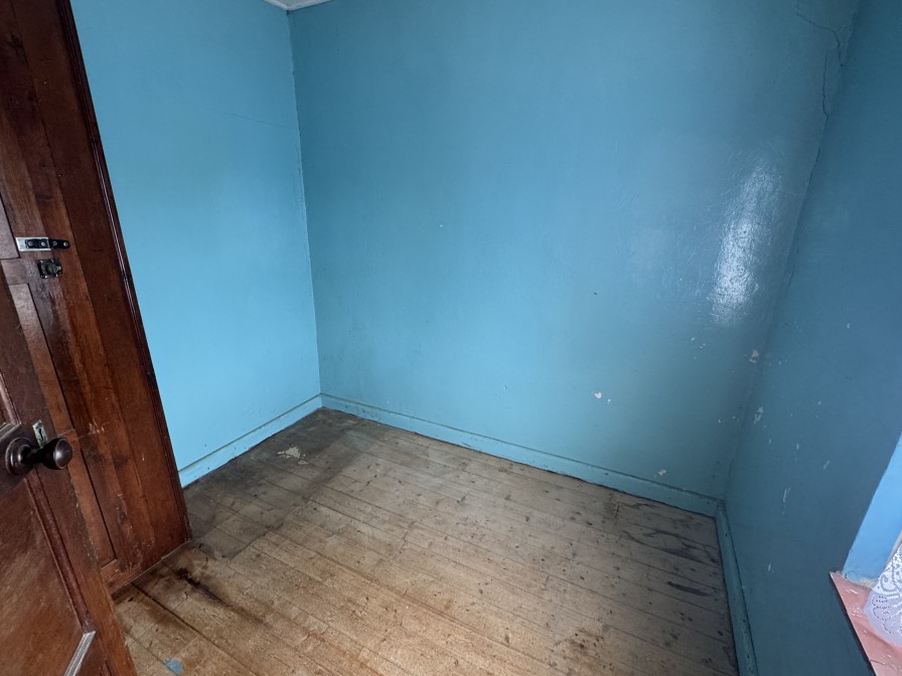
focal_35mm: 16
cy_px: 346
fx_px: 417
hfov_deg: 94.5
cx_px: 444
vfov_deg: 78.1
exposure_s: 1/99
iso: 200
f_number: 2.2
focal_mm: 2.22
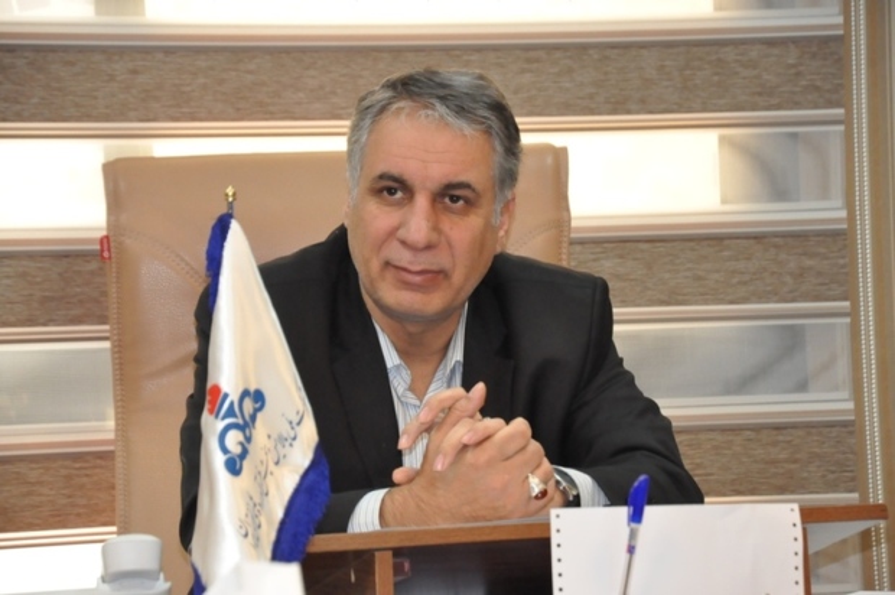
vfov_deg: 8.7
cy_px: 298
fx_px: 3911
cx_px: 448
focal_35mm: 158
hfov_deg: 13.1
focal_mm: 105
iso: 3200
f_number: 8
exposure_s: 1/200
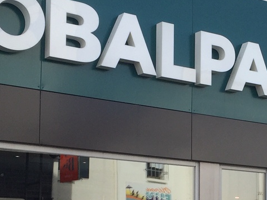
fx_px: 772
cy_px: 177
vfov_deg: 14.7
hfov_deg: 19.1
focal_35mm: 100
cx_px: 270
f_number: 2.2
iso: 32
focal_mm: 4.15
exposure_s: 1/842
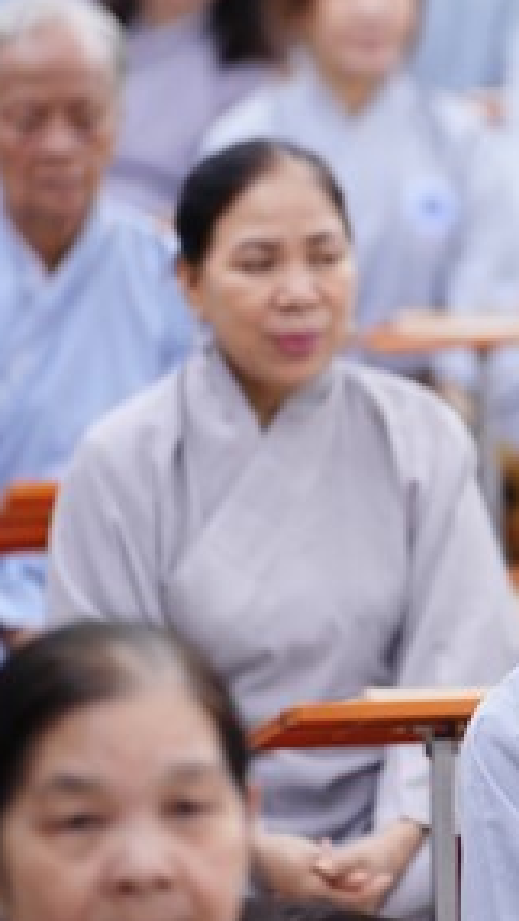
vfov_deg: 6.0
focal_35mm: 357
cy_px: 452
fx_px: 8729
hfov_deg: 3.4
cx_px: 708
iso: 3200
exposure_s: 1/100
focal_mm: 150
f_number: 2.8
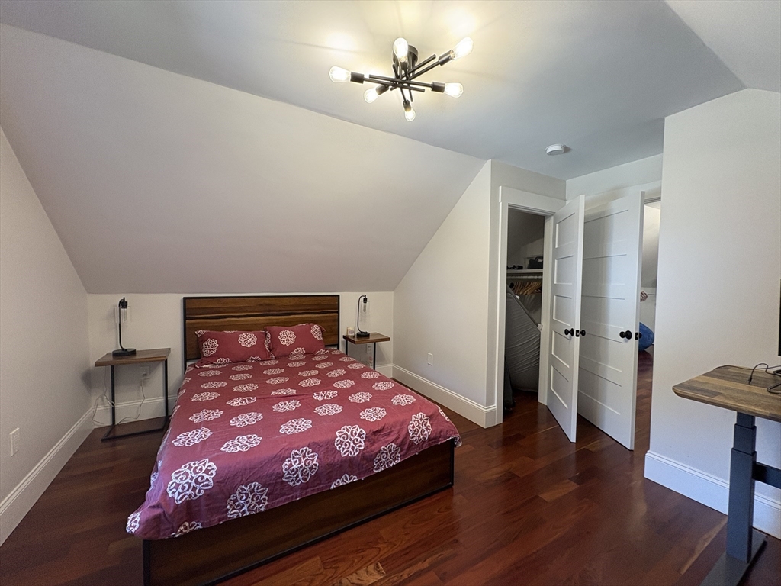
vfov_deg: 85.7
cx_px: 390
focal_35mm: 14
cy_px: 293
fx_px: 316
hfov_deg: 102.1
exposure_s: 1/60
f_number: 2.2
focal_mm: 2.22
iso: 160
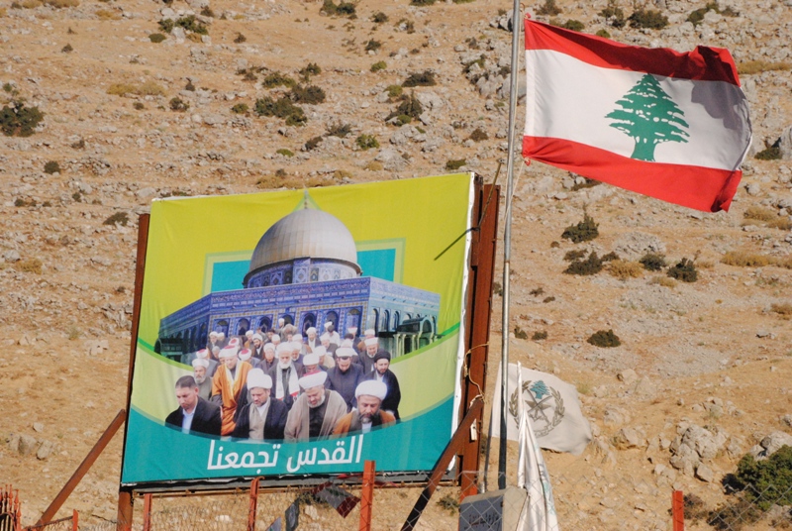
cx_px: 396
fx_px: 3966
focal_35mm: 180
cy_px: 266
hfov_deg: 11.4
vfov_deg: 7.7
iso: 1600
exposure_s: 1/3200
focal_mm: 120
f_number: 14
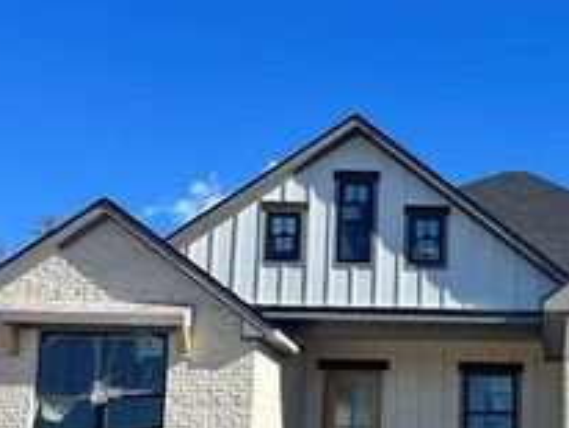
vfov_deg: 22.8
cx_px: 599
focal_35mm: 63
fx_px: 1037
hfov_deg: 28.4
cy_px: 380
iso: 50
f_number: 1.5
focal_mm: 5.7
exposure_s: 1/2695
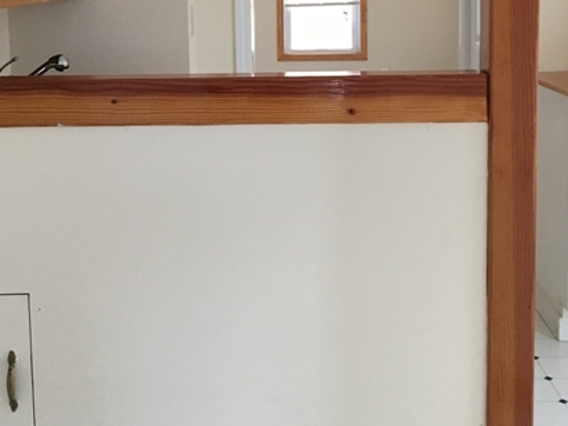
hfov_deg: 35.4
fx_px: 886
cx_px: 221
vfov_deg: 26.4
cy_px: 65
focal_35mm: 54
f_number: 2.2
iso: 40
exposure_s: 1/30
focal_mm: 4.15
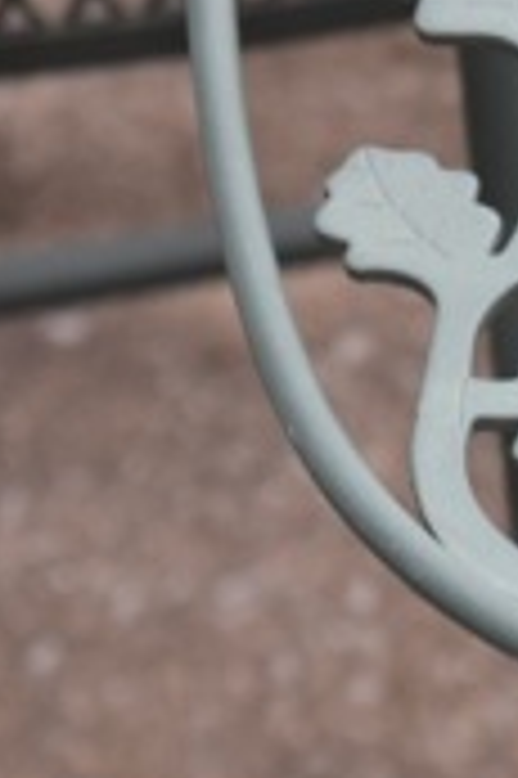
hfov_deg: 2.9
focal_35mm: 477
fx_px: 10313
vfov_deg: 4.3
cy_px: 546
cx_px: 568
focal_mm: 55
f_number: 5.6
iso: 100
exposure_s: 1/100
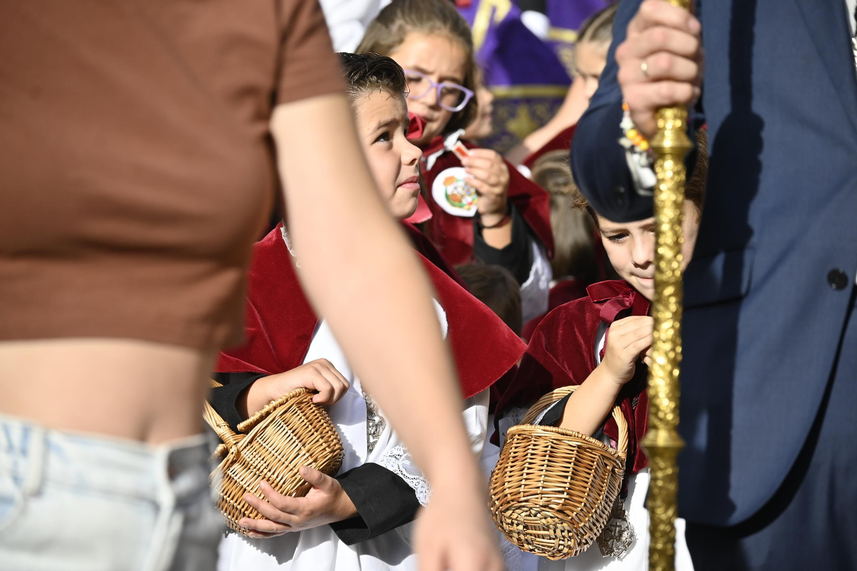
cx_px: 428
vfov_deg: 6.3
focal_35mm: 218
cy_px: 286
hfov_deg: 9.5
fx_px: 5176
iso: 100
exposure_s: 1/320
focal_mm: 145
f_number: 6.3
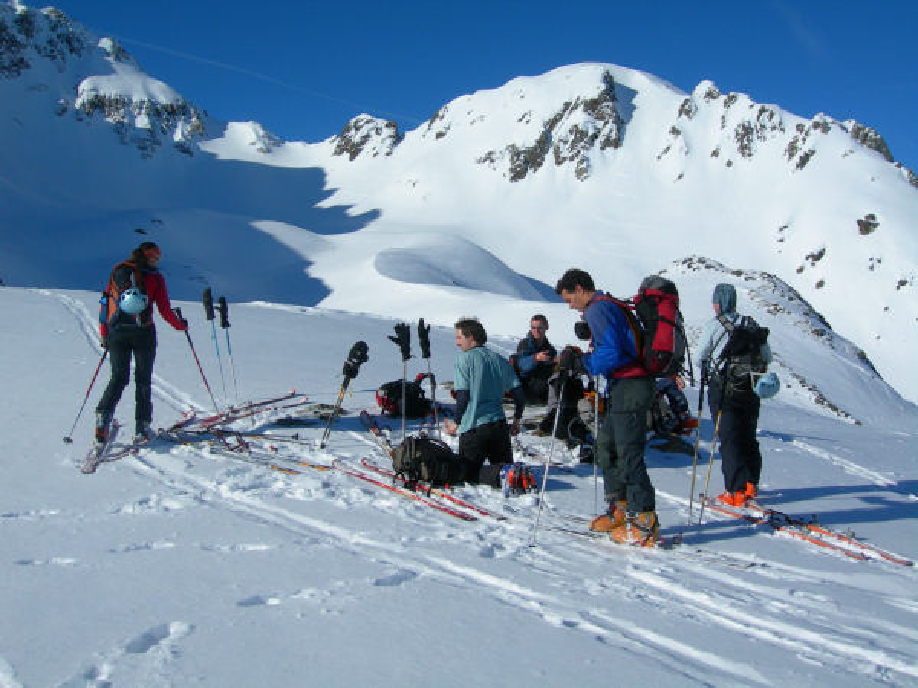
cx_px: 459
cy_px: 344
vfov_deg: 37.7
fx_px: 1008
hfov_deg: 49.0
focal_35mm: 38
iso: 50
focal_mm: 7.8
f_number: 4.8
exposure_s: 1/1613
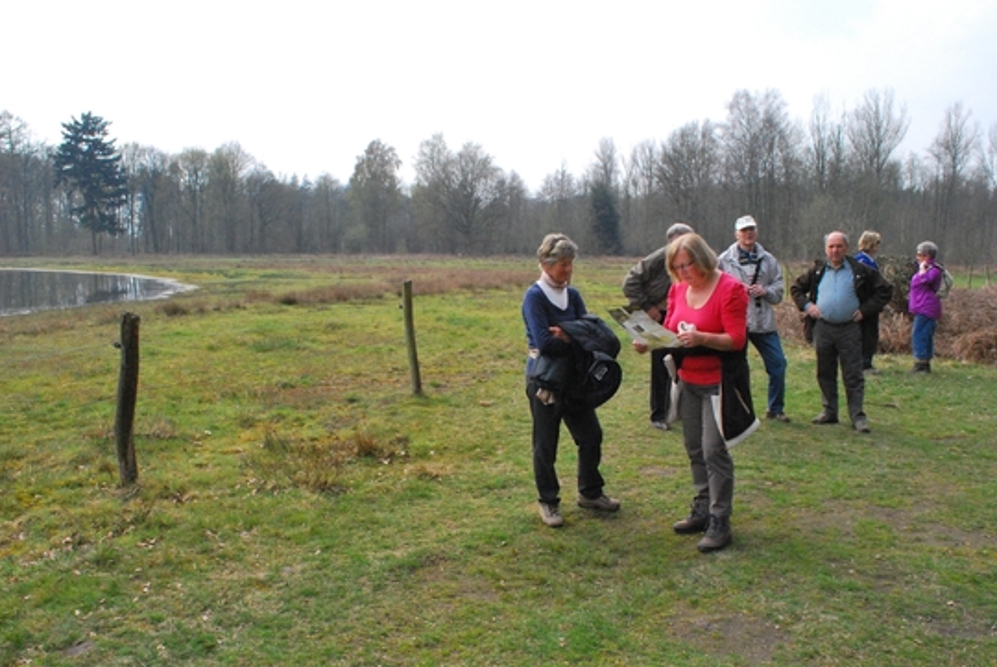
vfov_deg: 43.6
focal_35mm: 30
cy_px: 359
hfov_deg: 61.9
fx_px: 831
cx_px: 484
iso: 1600
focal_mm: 18
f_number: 13
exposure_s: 1/640
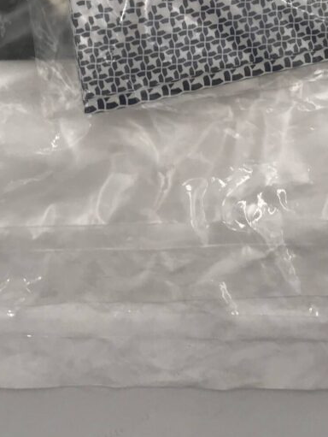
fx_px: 921
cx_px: 188
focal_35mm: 73
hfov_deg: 20.2
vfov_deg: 24.5
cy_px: -65
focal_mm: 3.99
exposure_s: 1/60
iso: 25
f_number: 1.8
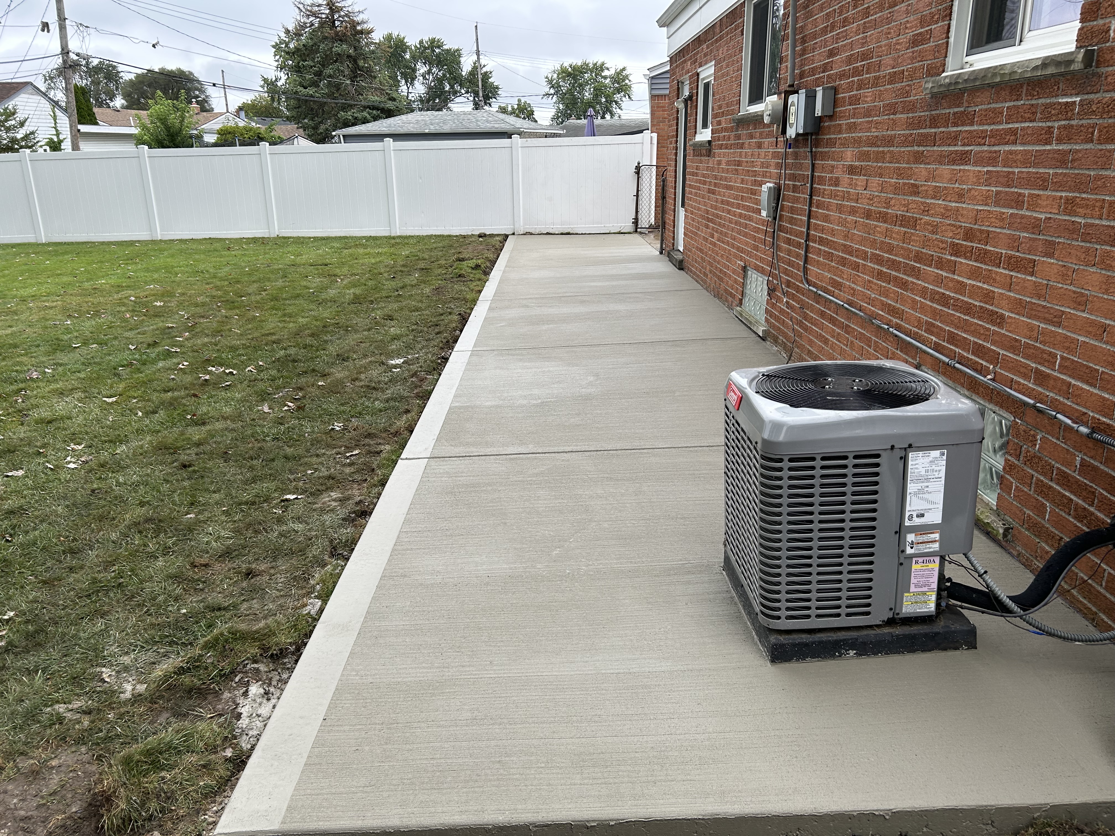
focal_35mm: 26
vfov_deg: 53.1
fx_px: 837
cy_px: 418
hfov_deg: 67.3
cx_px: 558
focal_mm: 5.7
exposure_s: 1/365
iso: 50
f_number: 1.5
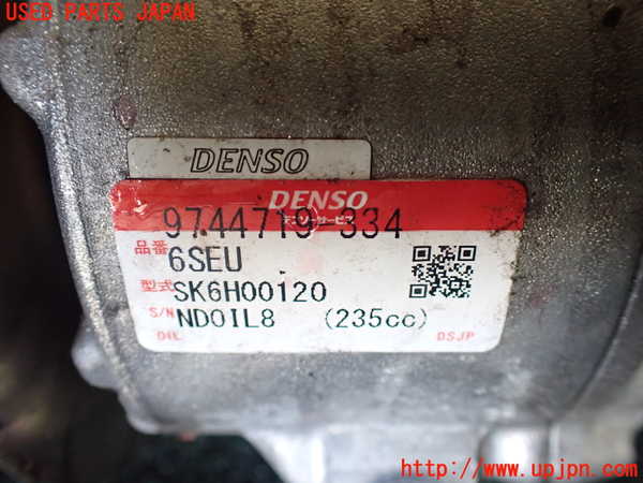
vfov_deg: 46.8
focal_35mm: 30
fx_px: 557
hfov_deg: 60.0
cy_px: 242
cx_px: 322
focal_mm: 5.4
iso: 640
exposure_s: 1/125
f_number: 2.3
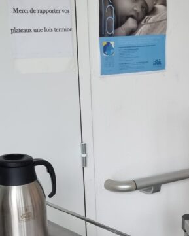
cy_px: 173
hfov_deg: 21.2
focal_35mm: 72
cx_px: 126
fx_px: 503
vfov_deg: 26.1
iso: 200
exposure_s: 1/50
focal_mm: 5.4
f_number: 1.8
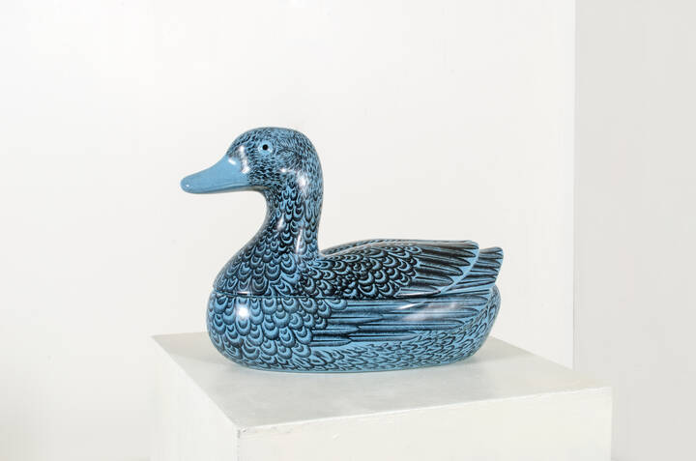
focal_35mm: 52
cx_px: 348
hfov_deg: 37.9
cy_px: 230
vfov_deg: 25.6
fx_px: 1013
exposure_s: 1/160
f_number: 18
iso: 100
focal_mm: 35
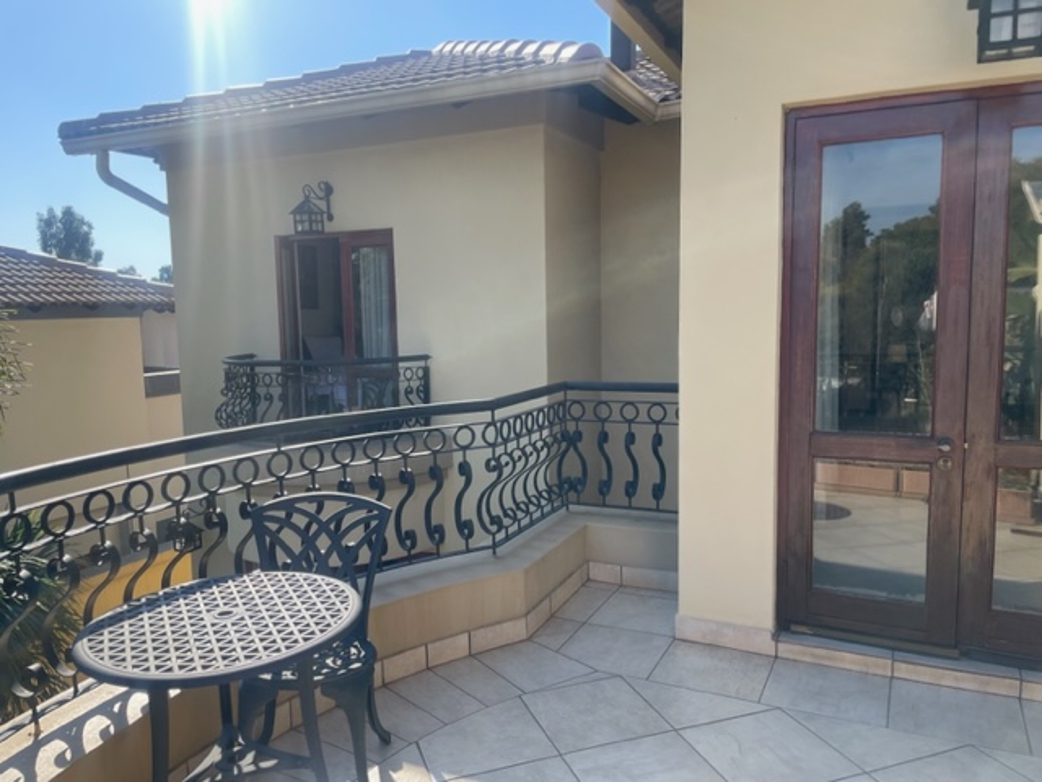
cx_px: 521
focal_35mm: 26
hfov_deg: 67.3
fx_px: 783
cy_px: 391
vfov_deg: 53.1
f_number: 1.6
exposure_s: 1/1233
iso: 32
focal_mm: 4.2
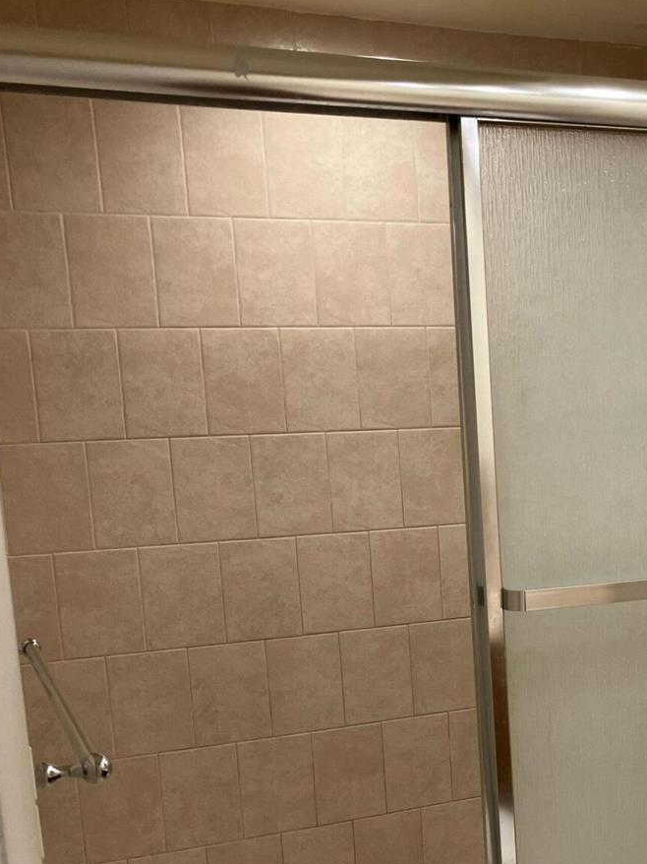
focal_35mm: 49
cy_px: 656
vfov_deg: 37.9
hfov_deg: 28.9
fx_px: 1222
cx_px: 528
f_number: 1.8
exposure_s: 1/60
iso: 50
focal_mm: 3.99
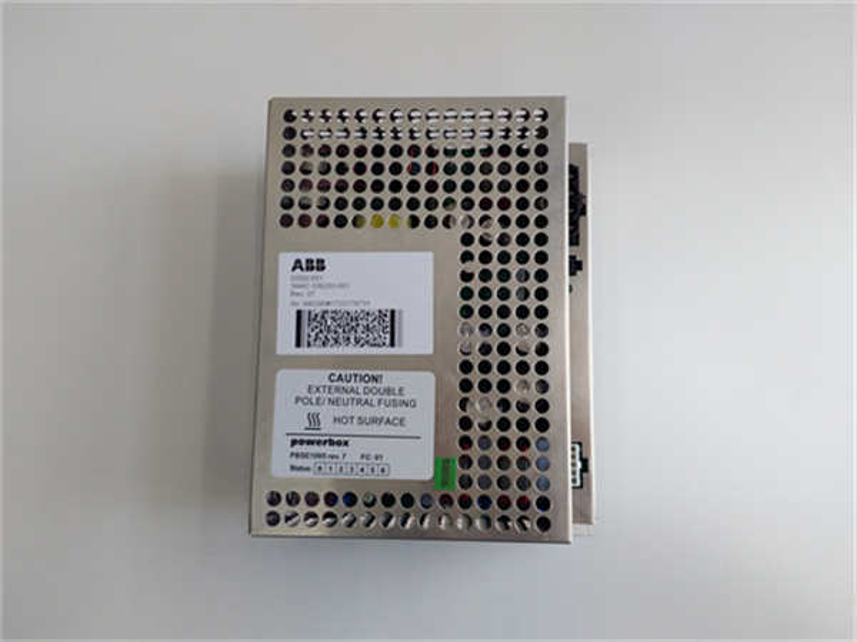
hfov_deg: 65.3
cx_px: 428
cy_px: 321
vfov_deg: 51.4
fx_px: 668
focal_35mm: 27
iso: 152
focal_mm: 3.79
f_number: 2
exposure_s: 1/33
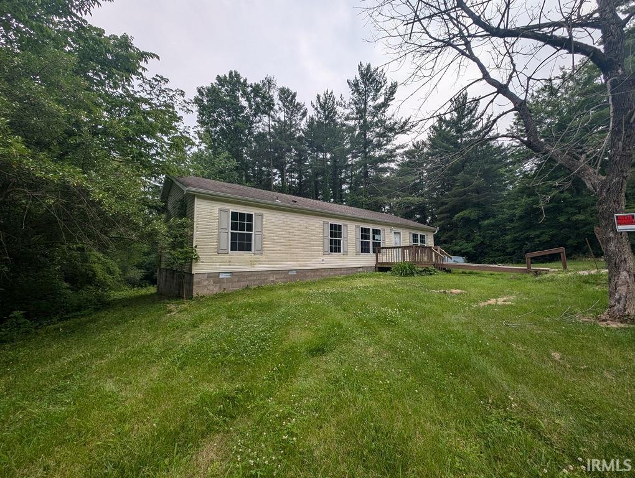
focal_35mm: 12
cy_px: 239
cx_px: 318
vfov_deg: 94.6
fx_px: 220
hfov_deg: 110.5
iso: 41
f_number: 1.95
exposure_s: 1/1337
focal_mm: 2.23
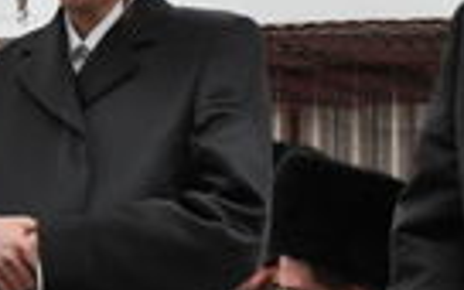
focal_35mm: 279
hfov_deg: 7.5
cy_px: -29
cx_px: 140
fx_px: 3528
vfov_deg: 4.7
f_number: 4.8
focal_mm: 62
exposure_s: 1/40
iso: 800
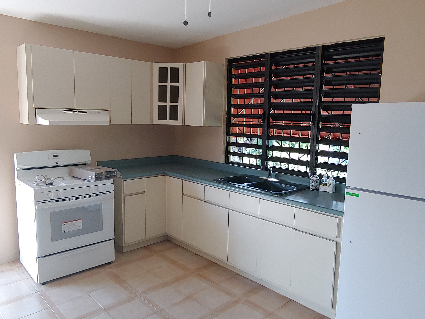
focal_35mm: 25
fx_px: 307
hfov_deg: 69.4
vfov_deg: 54.9
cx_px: 212
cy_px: 160
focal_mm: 2.18
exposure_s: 1/40
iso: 100
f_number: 1.9
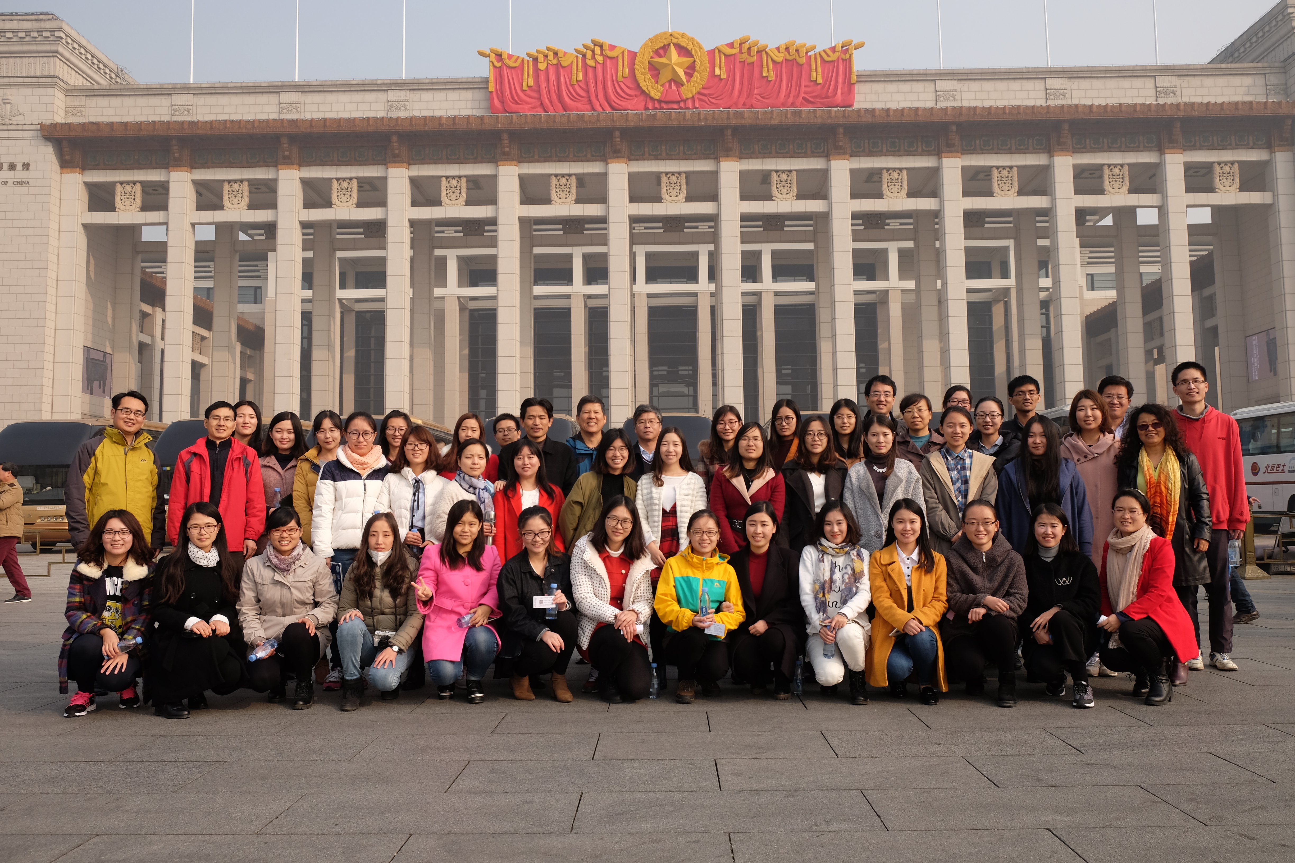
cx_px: 648
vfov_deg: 45.0
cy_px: 432
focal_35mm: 29
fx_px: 1043
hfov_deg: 63.7
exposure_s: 1/450
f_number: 5.6
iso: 200
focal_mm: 19.6
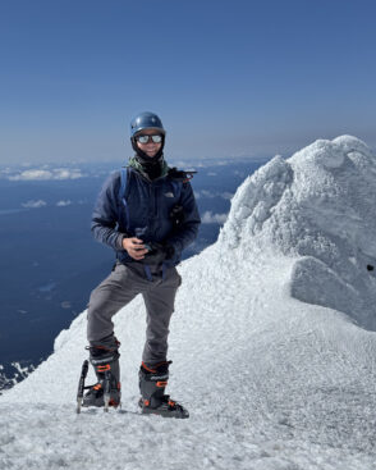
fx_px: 709
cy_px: 238
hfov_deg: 29.7
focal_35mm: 51
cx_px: 191
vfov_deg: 36.6
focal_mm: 6.76
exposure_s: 1/15385
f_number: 1.78
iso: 50
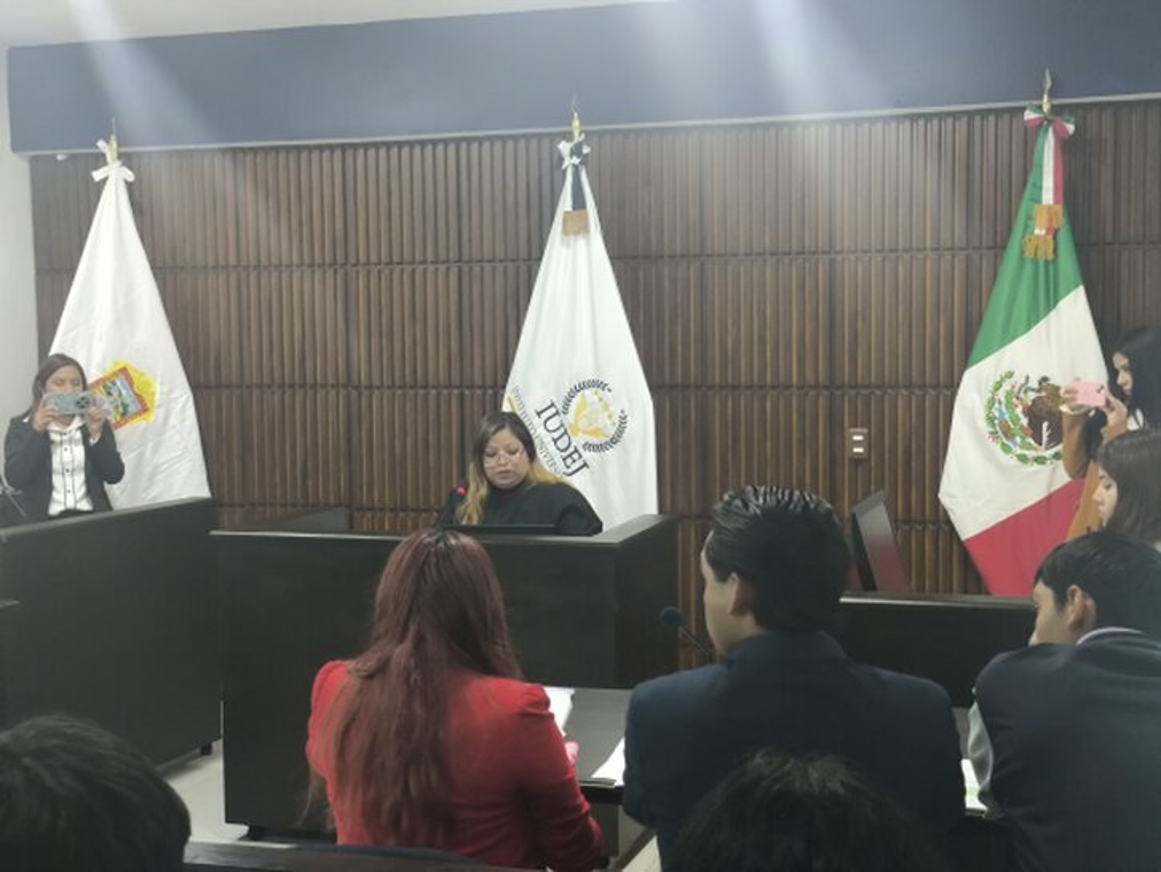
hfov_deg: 38.2
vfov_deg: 29.1
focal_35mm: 50
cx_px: 580
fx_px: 1678
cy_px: 436
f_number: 1.7
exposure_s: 1/30
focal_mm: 4.71
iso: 800
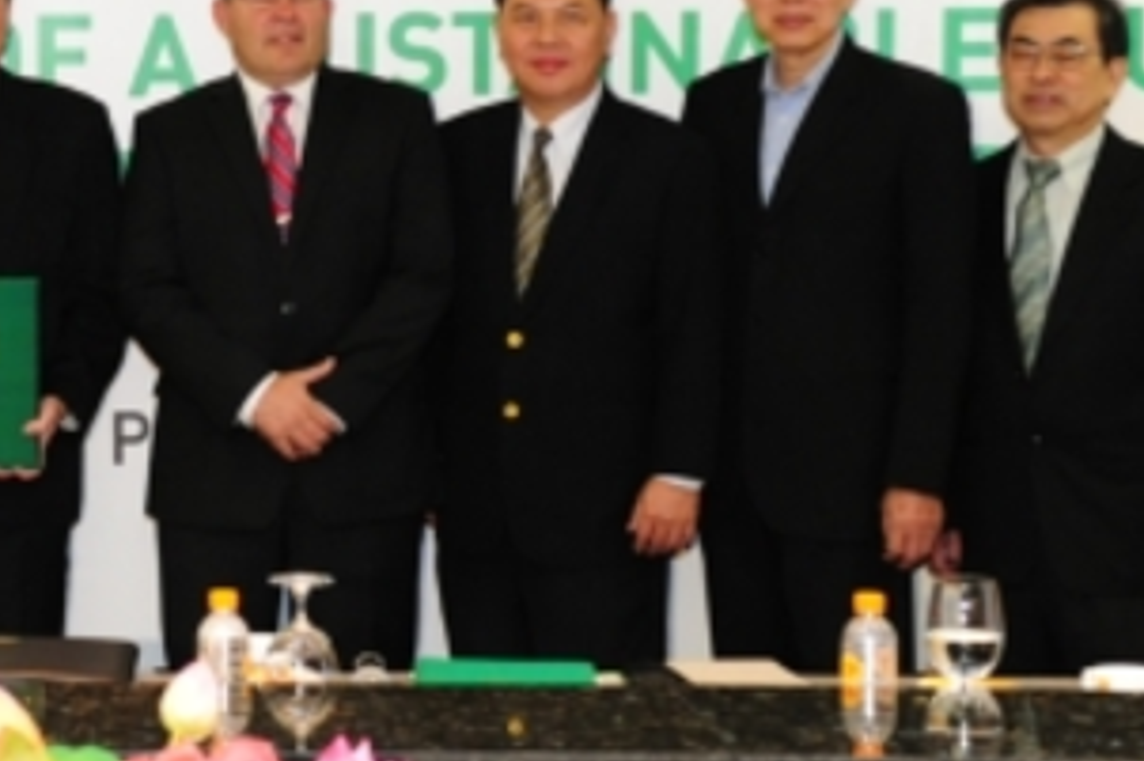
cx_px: 45
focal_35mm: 124
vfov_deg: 11.0
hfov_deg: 16.2
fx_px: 3938
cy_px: 271
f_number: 4.5
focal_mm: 48
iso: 4000
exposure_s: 1/60
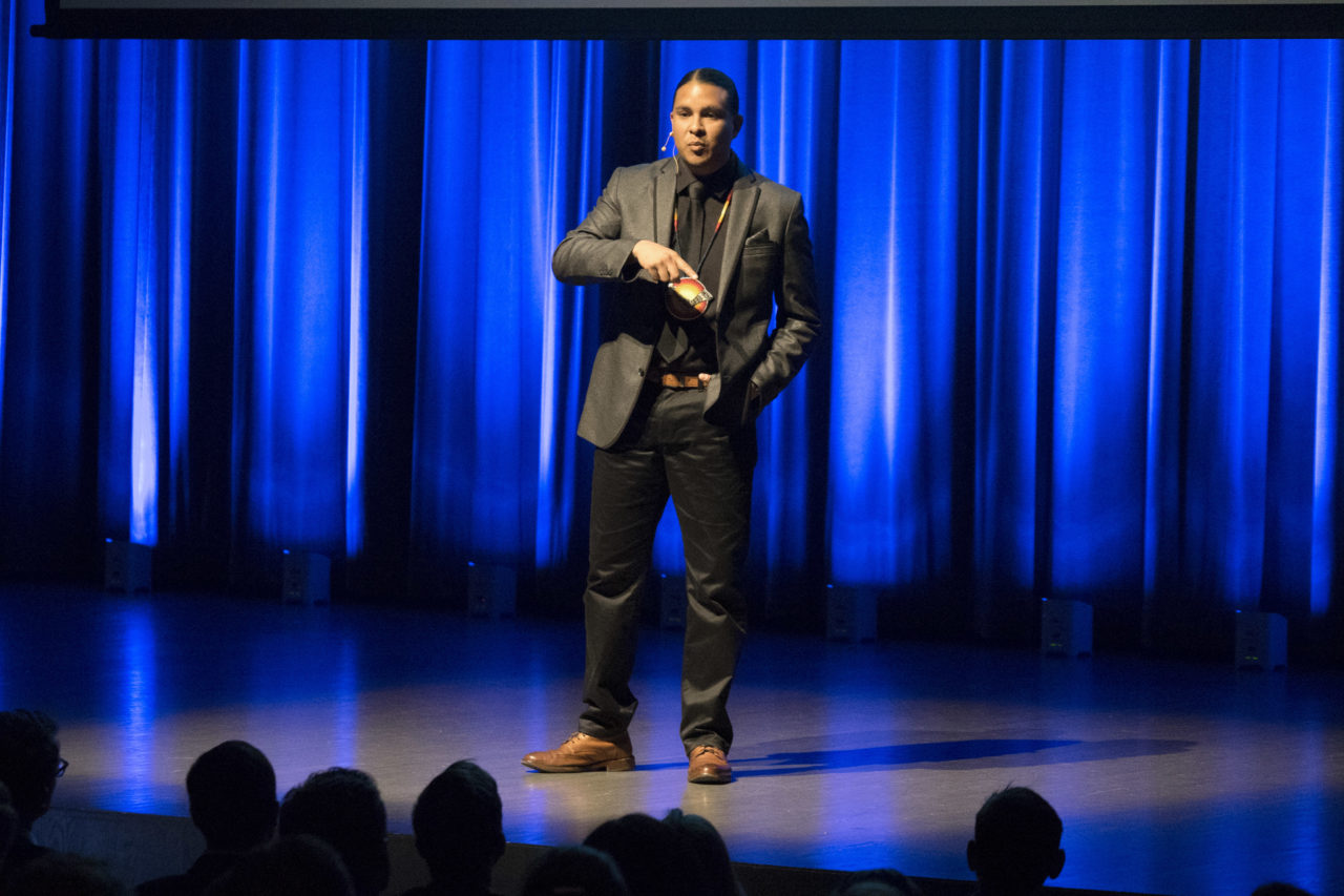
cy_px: 448
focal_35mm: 147
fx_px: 5487
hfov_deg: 14.0
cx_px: 672
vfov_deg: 9.3
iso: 4000
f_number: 4
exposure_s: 1/160
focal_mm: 98
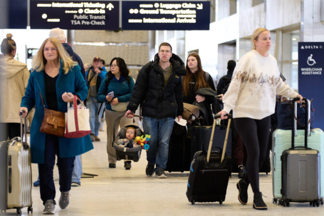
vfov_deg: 8.0
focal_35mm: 171
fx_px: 1539
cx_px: 162
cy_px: 108
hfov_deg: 12.0
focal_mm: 114
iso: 2000
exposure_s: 1/250
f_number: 2.8
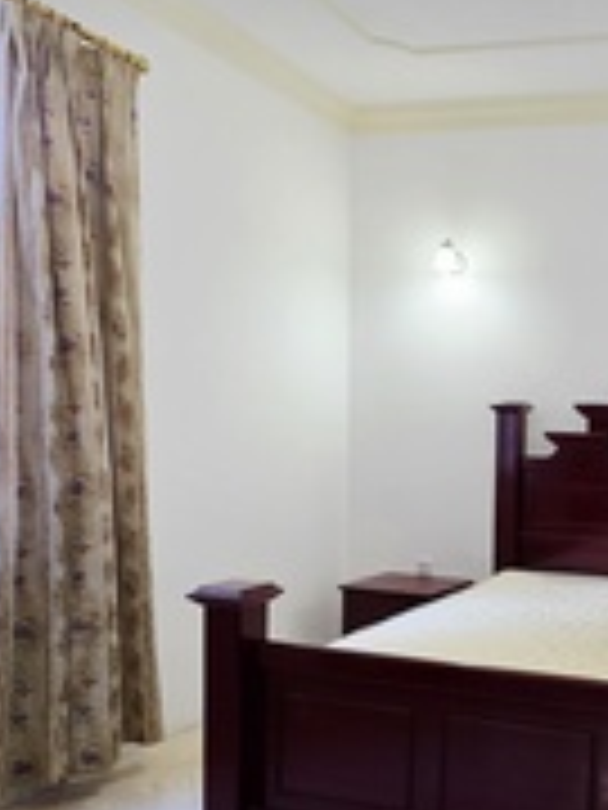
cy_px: 497
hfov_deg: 37.2
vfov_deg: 54.8
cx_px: 642
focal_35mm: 33
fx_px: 773
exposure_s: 1/101
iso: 160
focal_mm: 2.2
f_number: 1.9
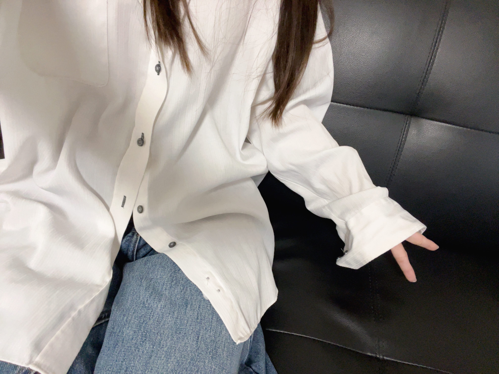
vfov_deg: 58.9
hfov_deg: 73.9
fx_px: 332
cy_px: 187
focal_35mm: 23
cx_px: 250
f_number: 2.2
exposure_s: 1/60
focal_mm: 2.71
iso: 320
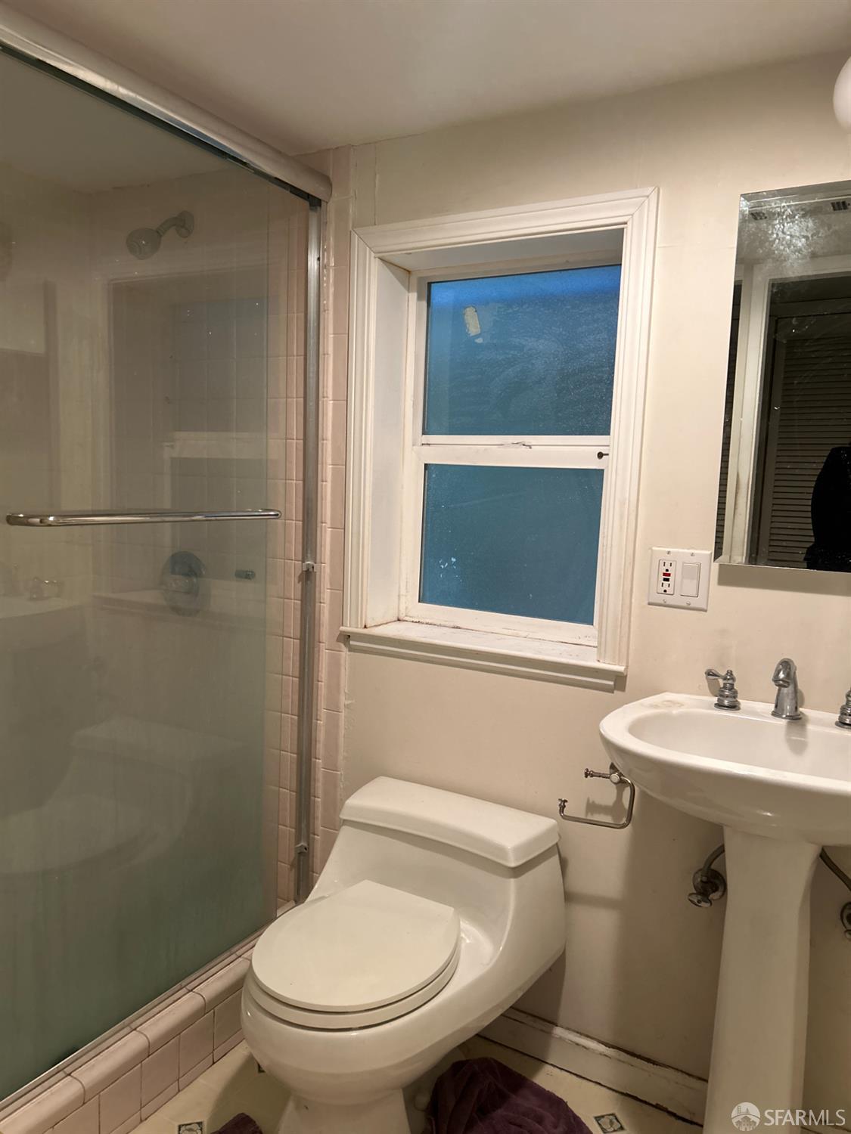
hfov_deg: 53.1
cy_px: 567
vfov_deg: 67.3
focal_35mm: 26
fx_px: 852
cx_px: 426
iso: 400
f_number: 1.5
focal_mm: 5.7
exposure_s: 1/60
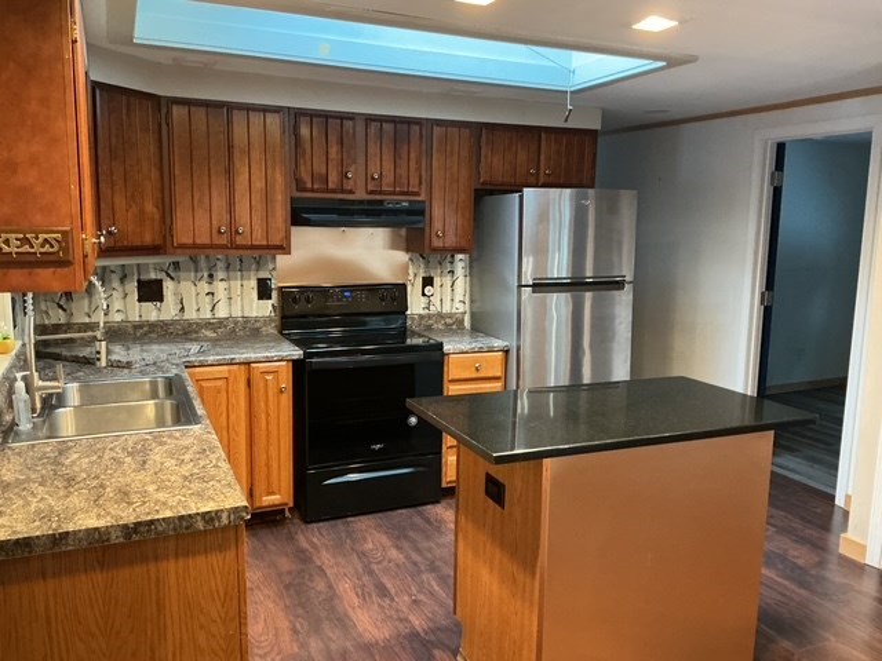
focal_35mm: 29
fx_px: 739
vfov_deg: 48.2
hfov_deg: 61.7
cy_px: 330
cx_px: 441
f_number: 1.8
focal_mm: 3
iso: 320
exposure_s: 1/40
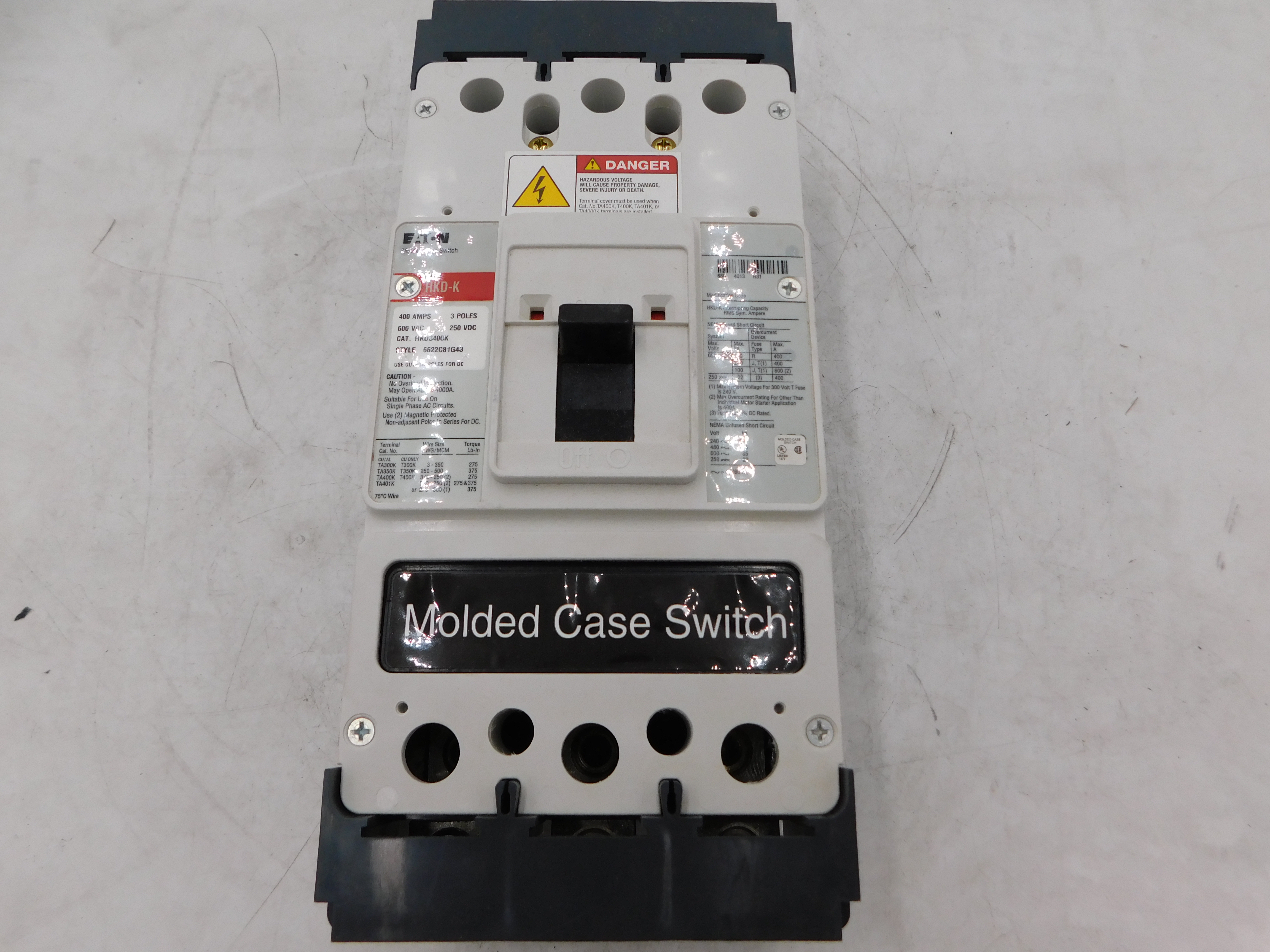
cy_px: 476
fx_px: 844
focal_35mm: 23
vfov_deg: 58.9
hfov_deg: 73.9
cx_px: 635
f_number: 3
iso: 125
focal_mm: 4
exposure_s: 1/250
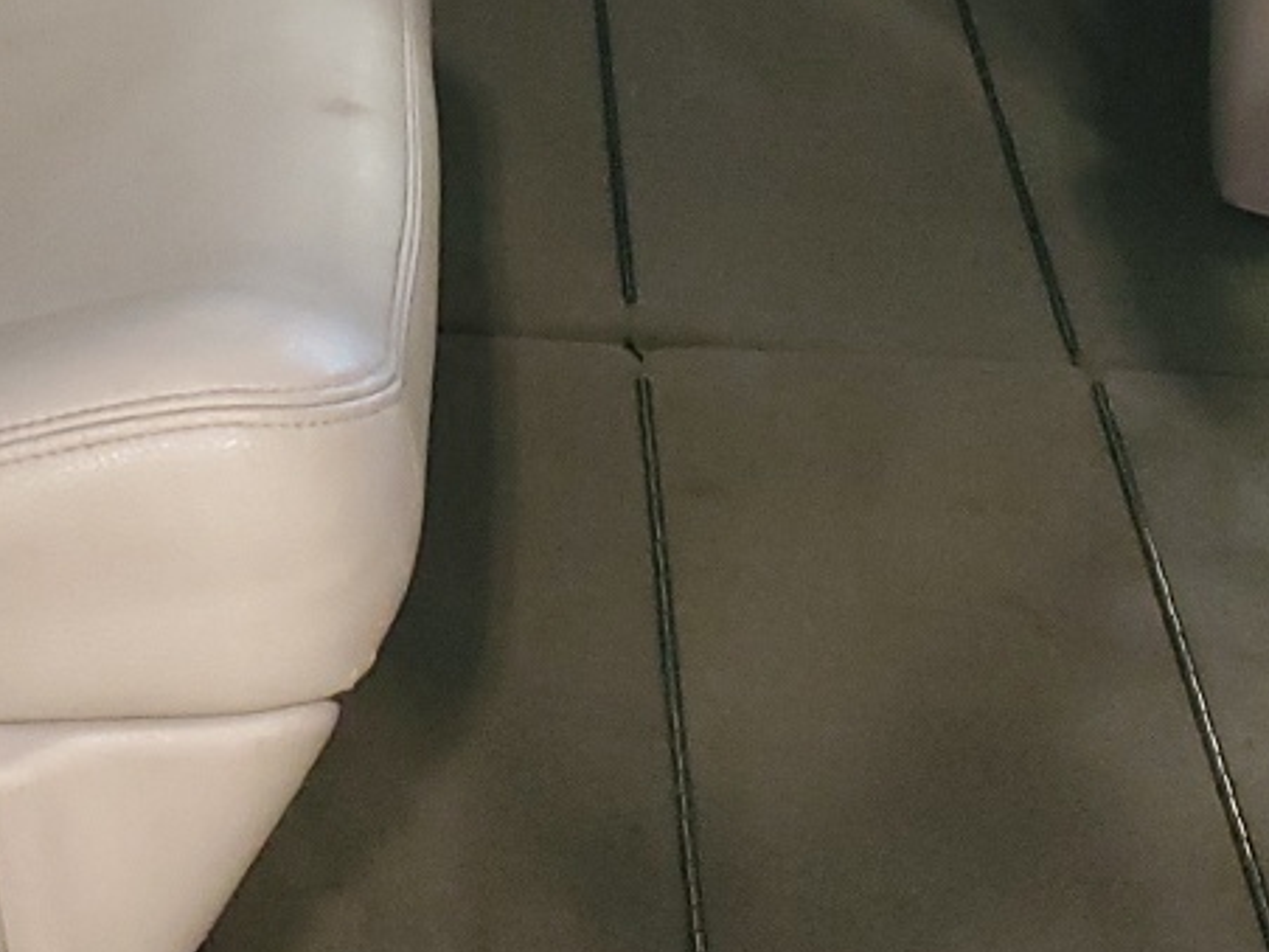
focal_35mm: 92
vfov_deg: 15.2
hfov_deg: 21.2
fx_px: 3373
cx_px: 371
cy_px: -359
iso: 313
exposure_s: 1/20
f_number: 1.5
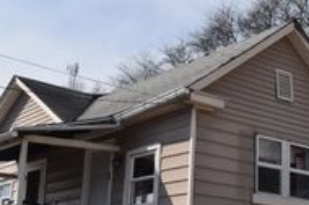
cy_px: 115
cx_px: 216
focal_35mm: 79
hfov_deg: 25.5
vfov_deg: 17.2
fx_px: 677
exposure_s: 1/200
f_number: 13
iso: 100
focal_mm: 20
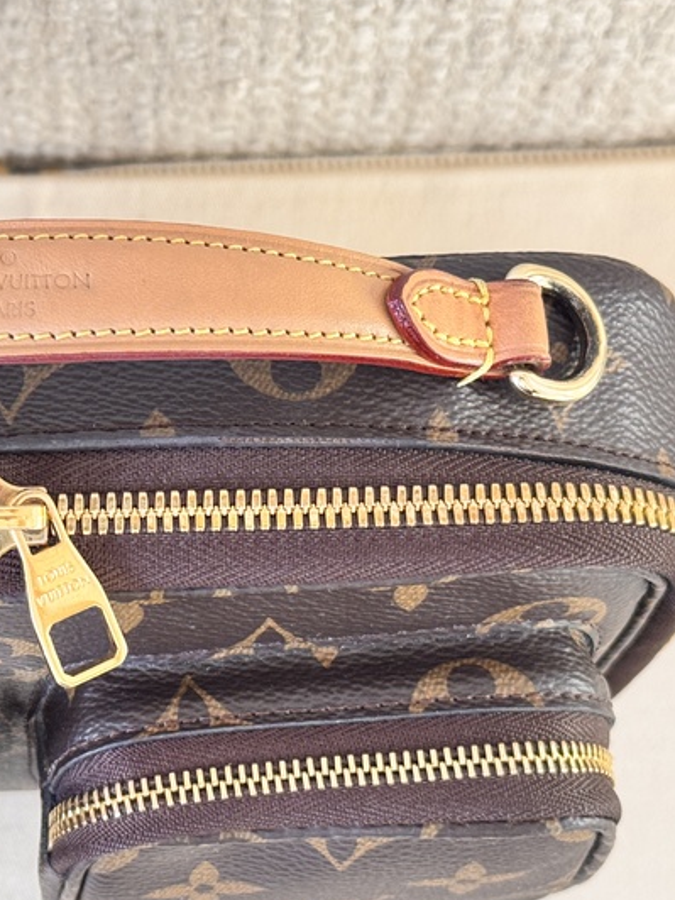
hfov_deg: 16.0
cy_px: 482
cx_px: 44
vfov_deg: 21.5
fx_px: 2366
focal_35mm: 91
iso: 160
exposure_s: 1/57
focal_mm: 6.76
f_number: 1.78
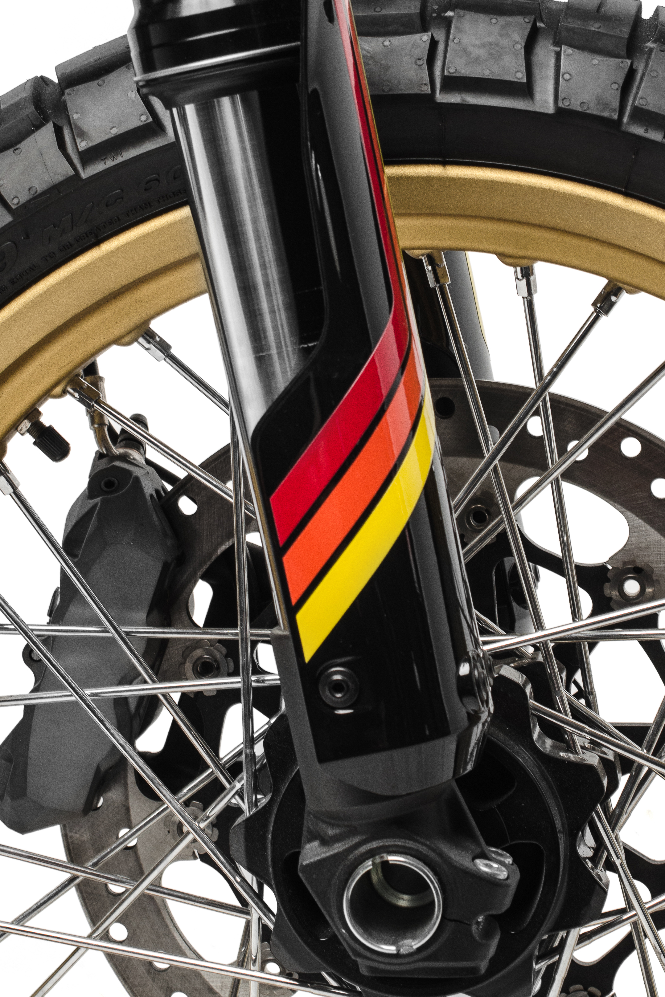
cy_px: 363
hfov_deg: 12.0
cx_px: 402
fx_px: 3159
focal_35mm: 114
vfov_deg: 17.9
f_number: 7.1
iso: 200
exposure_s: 1/100
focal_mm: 50
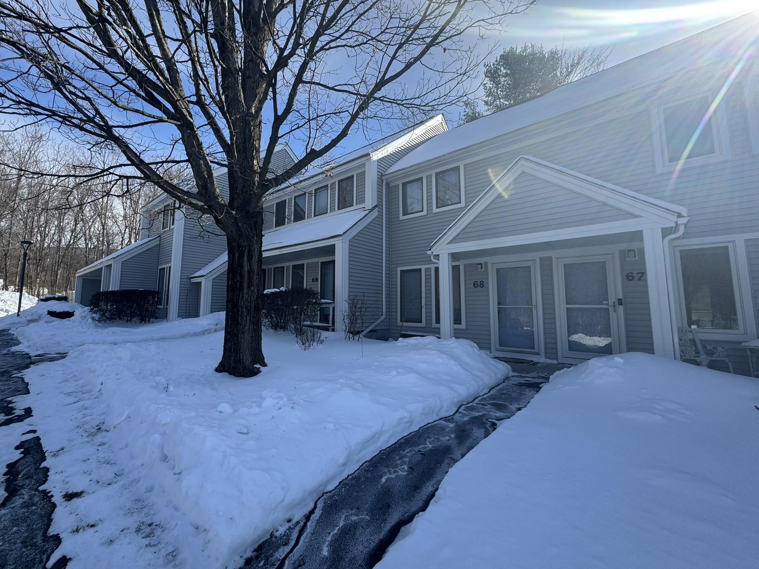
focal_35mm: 15
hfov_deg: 98.0
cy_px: 273
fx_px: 329
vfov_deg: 81.7
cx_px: 354
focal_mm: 2.22
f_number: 2.2
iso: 40
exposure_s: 1/1006
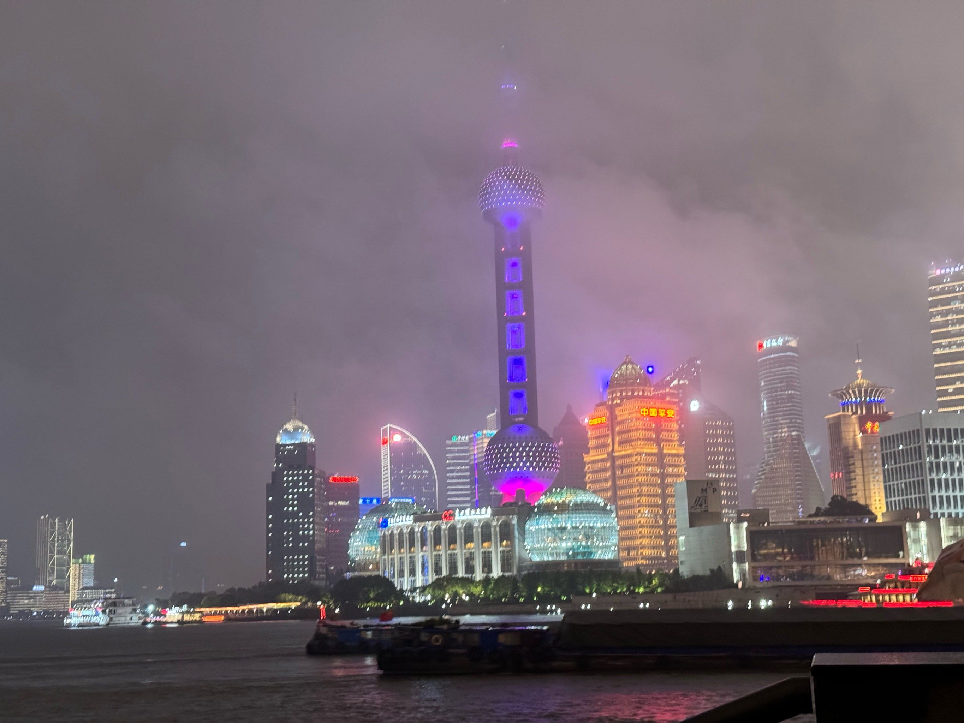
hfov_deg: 39.7
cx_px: 482
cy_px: 362
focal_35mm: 48
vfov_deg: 30.3
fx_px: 1337
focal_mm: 6.86
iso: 500
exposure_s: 1/25
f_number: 1.78
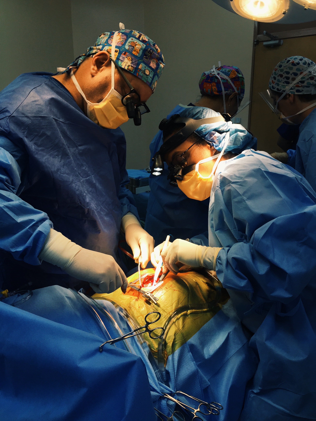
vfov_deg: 61.7
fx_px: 353
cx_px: 158
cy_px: 210
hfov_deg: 48.2
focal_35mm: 29
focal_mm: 4.15
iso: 40
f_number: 2.2
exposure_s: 1/100
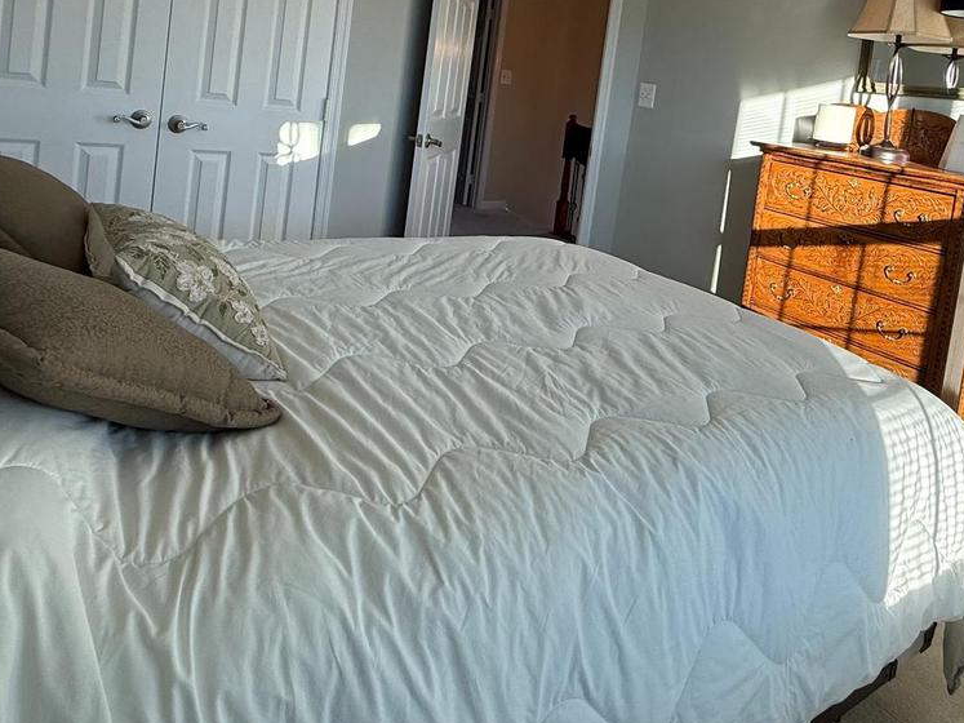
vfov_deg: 48.2
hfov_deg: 65.0
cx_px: 557
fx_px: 752
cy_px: 136
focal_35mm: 27
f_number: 2.2
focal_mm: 2.22
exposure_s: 1/141
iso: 64
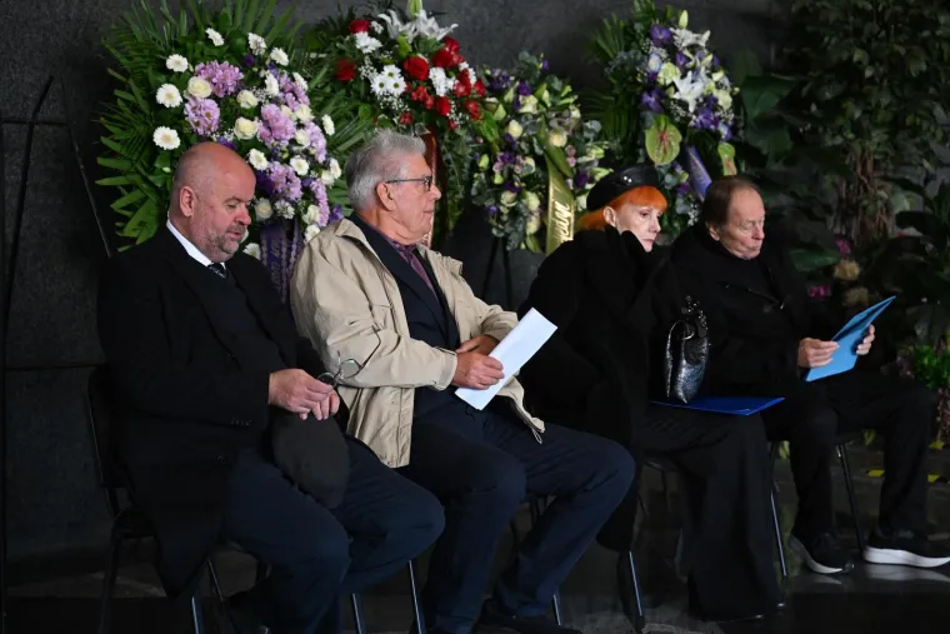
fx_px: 1847
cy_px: 317
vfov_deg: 19.5
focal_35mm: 70
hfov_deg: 28.8
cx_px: 475
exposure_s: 1/160
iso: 3200
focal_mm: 70
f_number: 3.5
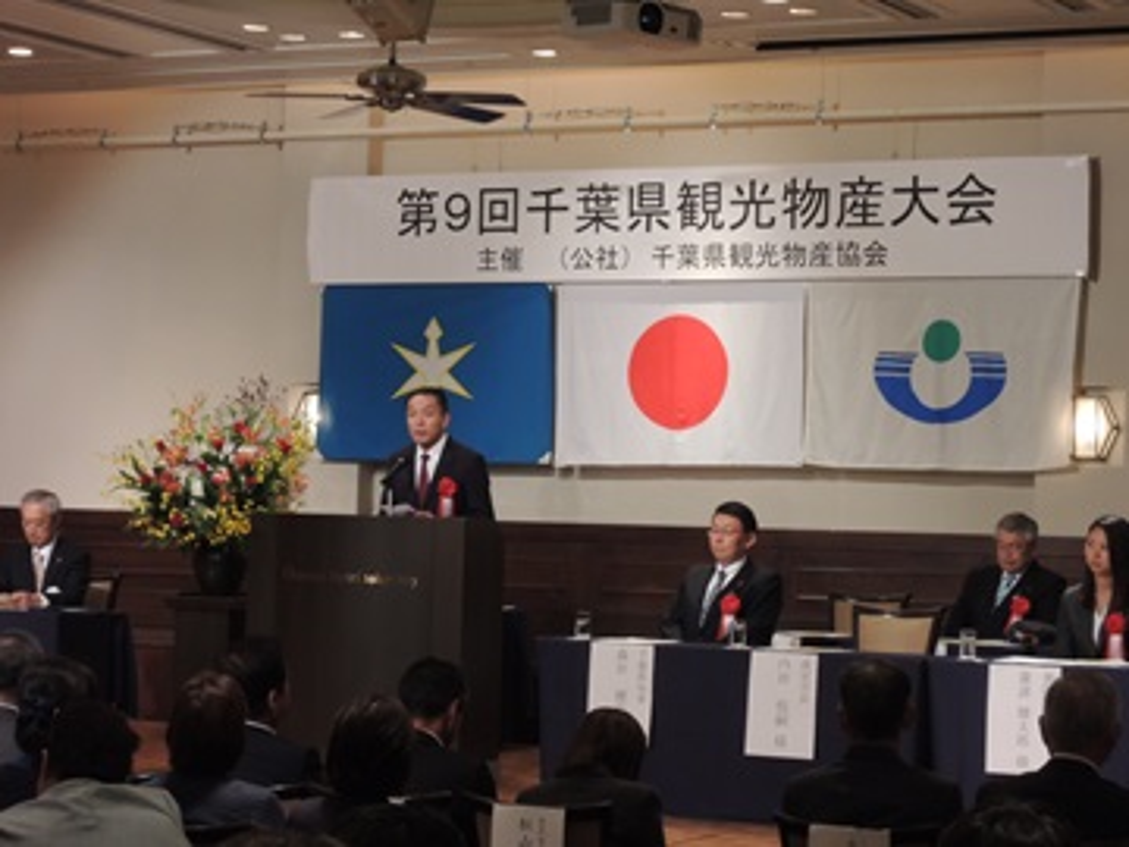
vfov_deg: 14.8
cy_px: 424
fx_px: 3261
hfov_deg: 19.6
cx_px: 564
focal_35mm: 100
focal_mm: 17.9
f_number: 5.5
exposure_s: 1/30
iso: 500
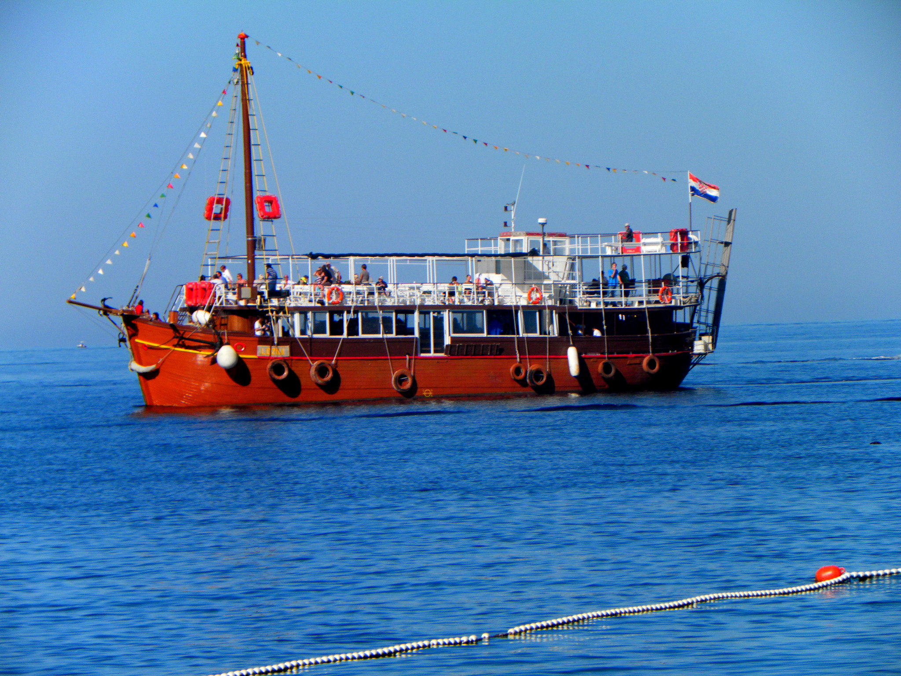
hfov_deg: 7.1
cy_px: 338
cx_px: 450
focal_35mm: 279
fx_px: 7262
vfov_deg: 5.3
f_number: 5.6
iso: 80
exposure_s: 1/640
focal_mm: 49.7
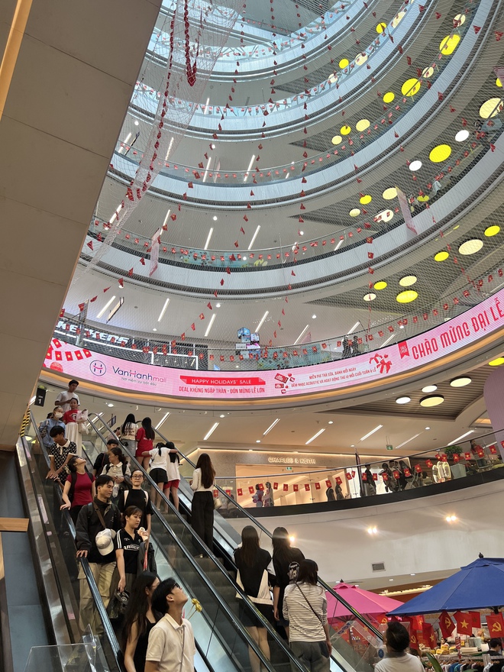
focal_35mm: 26
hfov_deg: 53.1
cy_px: 336
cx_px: 252
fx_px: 505
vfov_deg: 67.3
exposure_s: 1/142
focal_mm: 5.7
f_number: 1.5
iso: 32
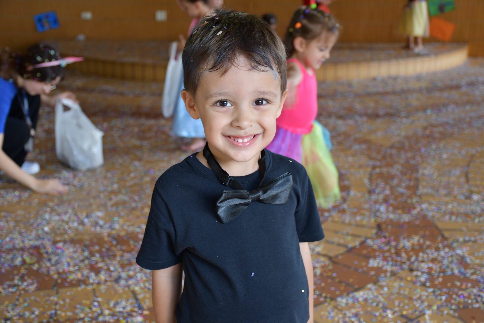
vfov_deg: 26.0
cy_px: 162
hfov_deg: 38.2
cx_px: 242
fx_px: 699
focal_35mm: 52
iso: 800
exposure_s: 1/200
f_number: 4.2
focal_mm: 35
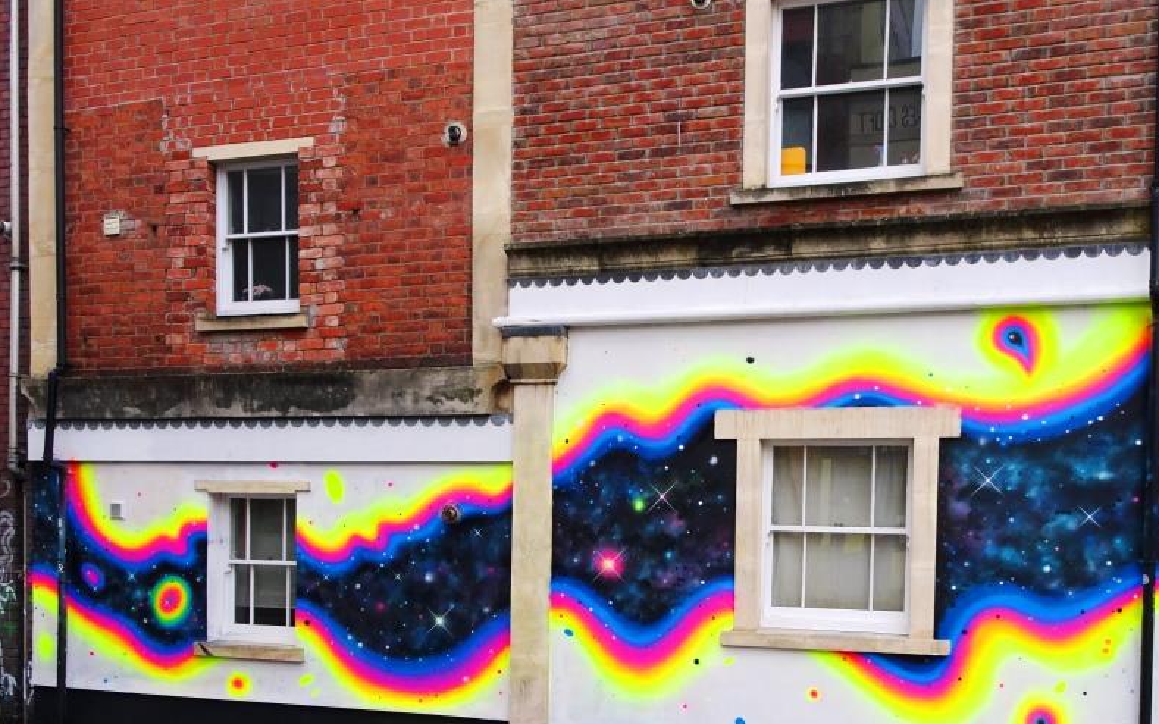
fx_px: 1042
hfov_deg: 58.0
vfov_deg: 37.3
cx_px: 652
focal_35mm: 33
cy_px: 551
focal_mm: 4.1
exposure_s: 1/160
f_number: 3.5
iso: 80
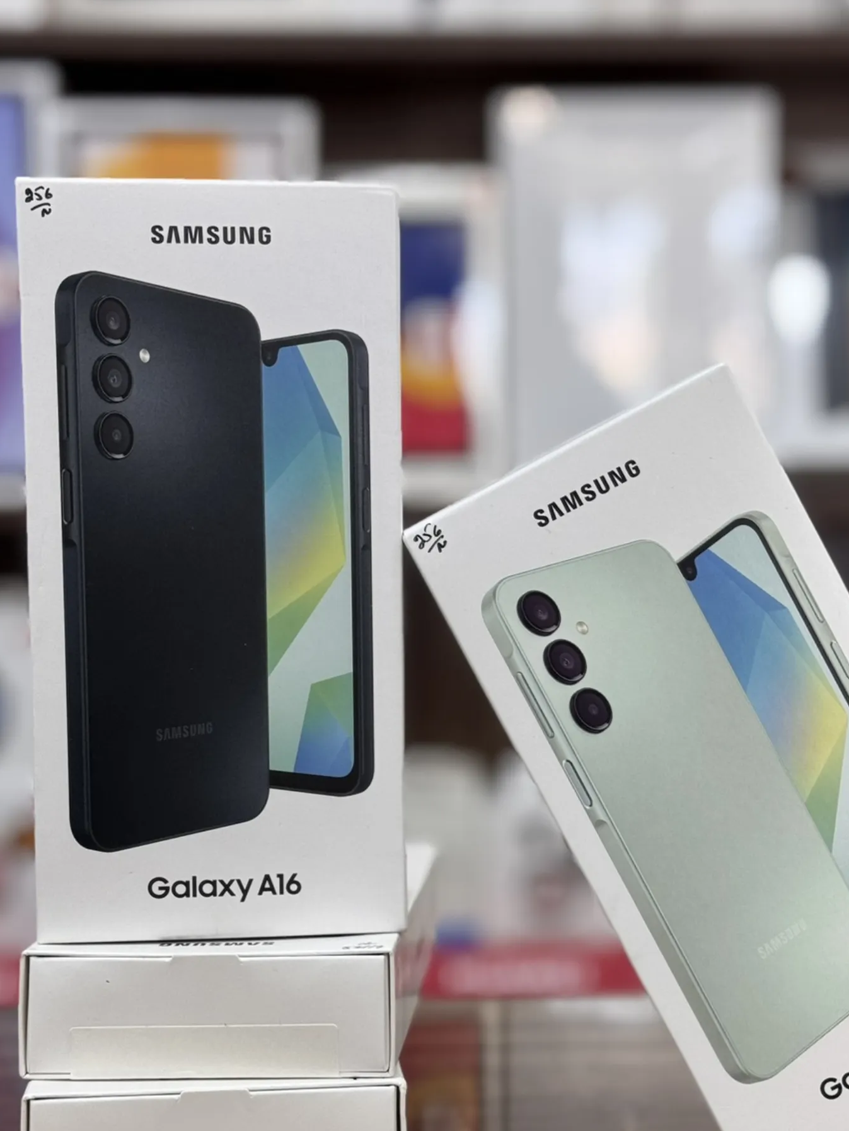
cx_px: 527
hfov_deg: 20.1
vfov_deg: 26.6
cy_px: 684
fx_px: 2387
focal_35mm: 73
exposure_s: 1/100
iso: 64
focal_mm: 6.76
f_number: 1.78
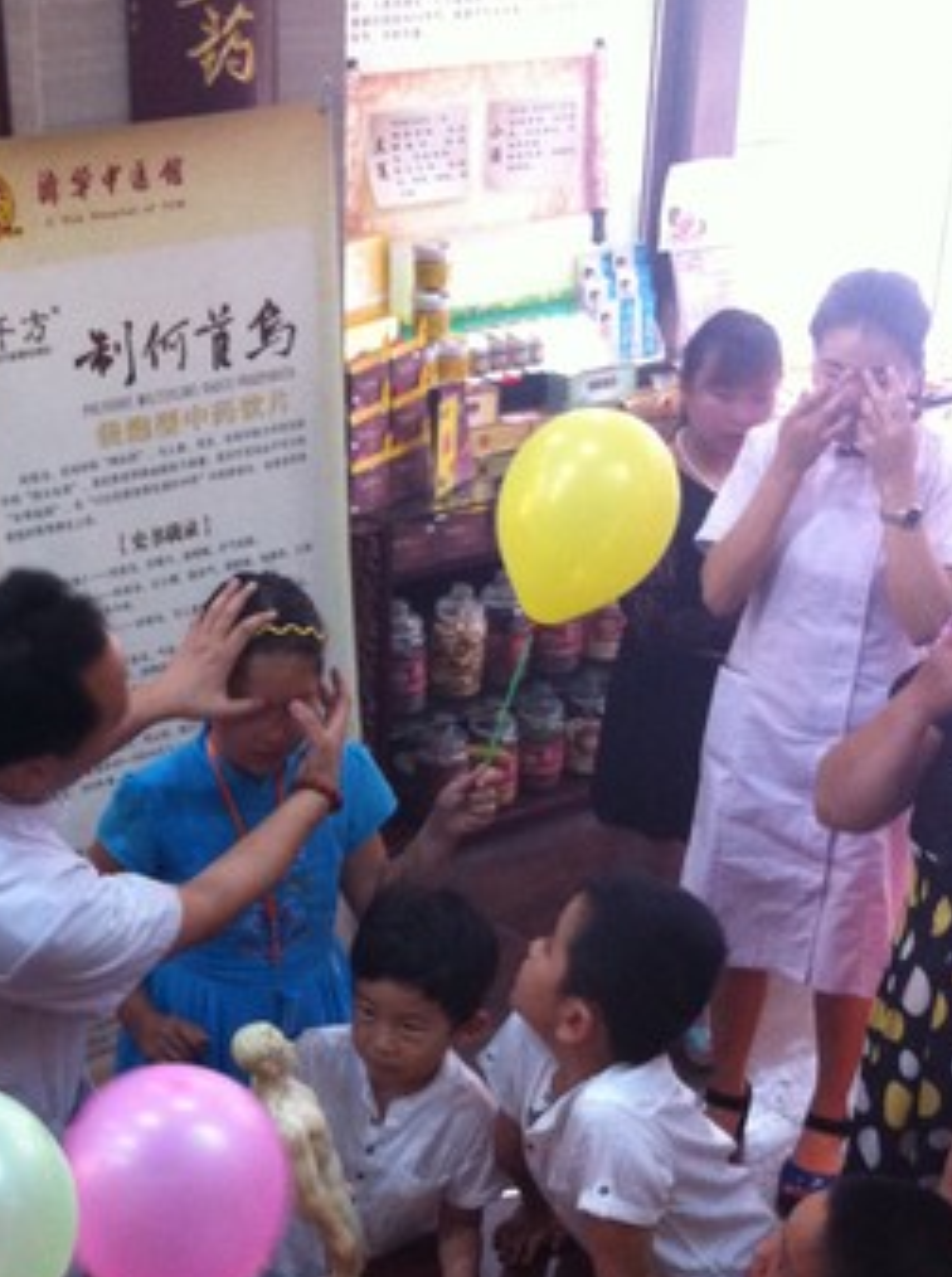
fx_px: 2098
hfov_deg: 25.3
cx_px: 242
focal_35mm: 57
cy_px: 948
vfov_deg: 33.2
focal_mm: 3.85
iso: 320
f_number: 2.8
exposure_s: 1/15
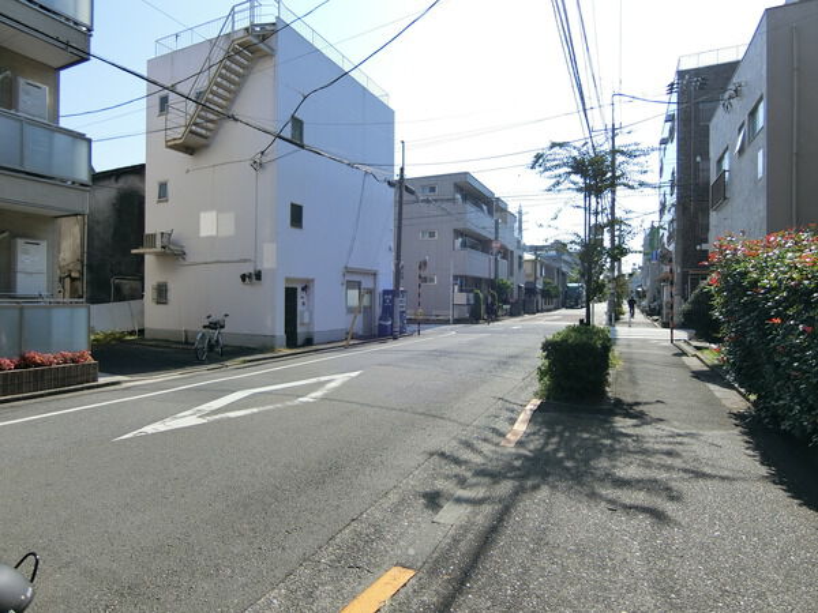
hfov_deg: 84.7
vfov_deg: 68.7
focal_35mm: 19
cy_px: 306
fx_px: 449
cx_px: 409
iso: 80
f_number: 6.9
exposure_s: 1/200
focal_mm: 4.06
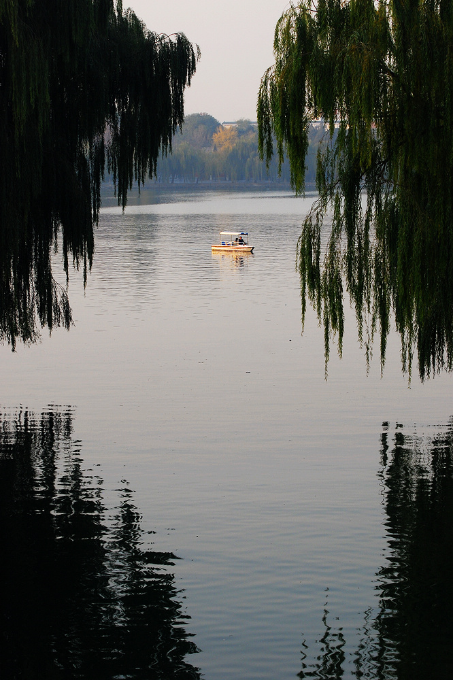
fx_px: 1983
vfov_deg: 19.5
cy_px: 340
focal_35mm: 105
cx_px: 226
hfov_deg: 13.0
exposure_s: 1/200
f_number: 7.1
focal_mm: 70
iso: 200
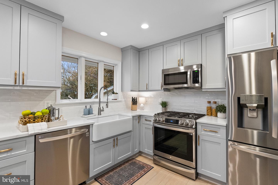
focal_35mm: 16
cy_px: 92
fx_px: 124
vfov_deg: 73.8
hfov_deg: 96.7
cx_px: 139
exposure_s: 1/25
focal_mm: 16
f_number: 5
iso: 2000
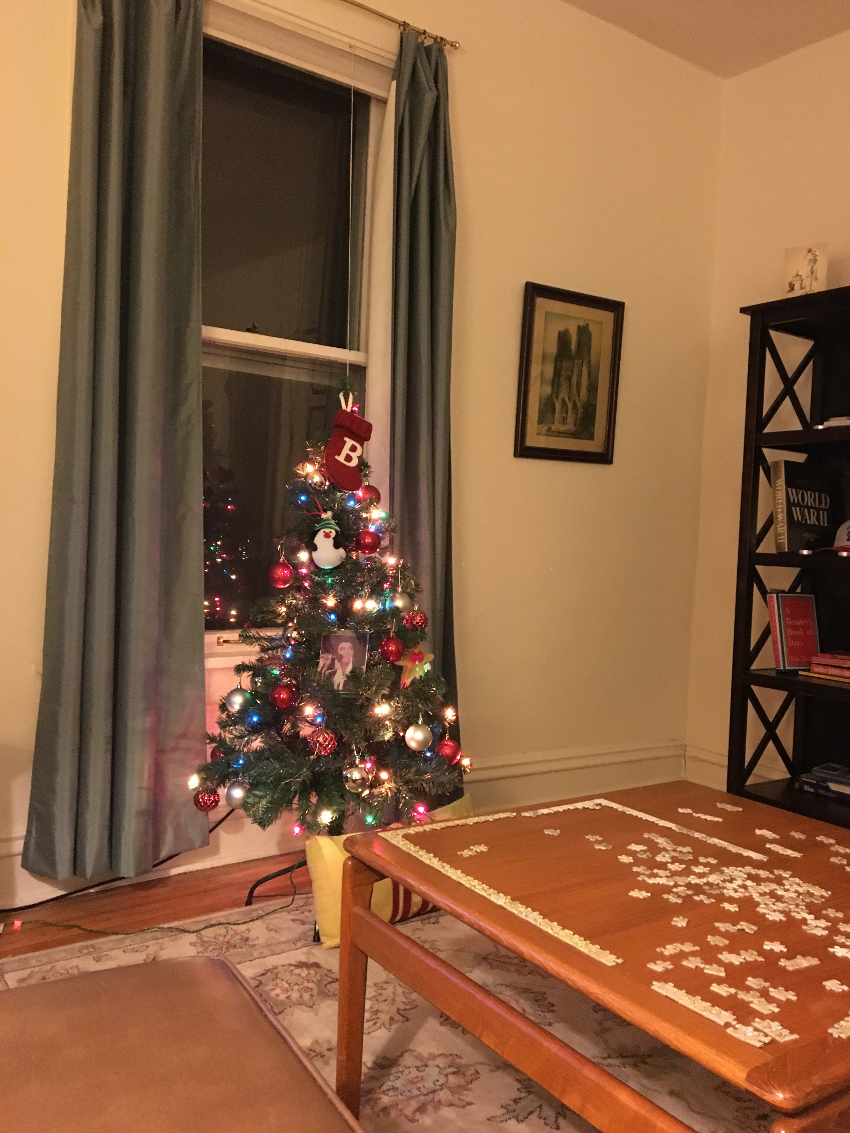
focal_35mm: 29
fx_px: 949
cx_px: 425
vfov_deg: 61.7
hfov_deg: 48.2
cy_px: 566
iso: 500
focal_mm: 4.15
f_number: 2.2
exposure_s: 1/15
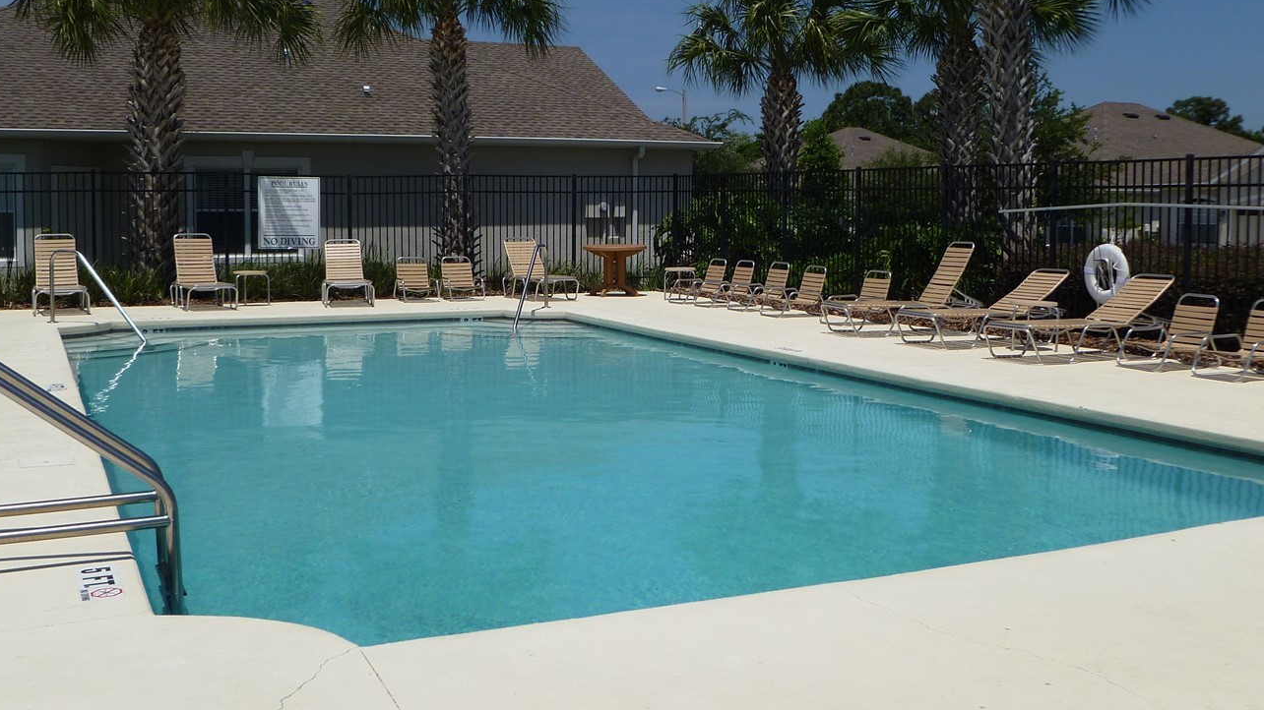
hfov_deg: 52.8
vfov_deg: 31.1
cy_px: 294
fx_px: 1274
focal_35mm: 38
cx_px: 634
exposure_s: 1/250
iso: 80
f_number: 10
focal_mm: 5
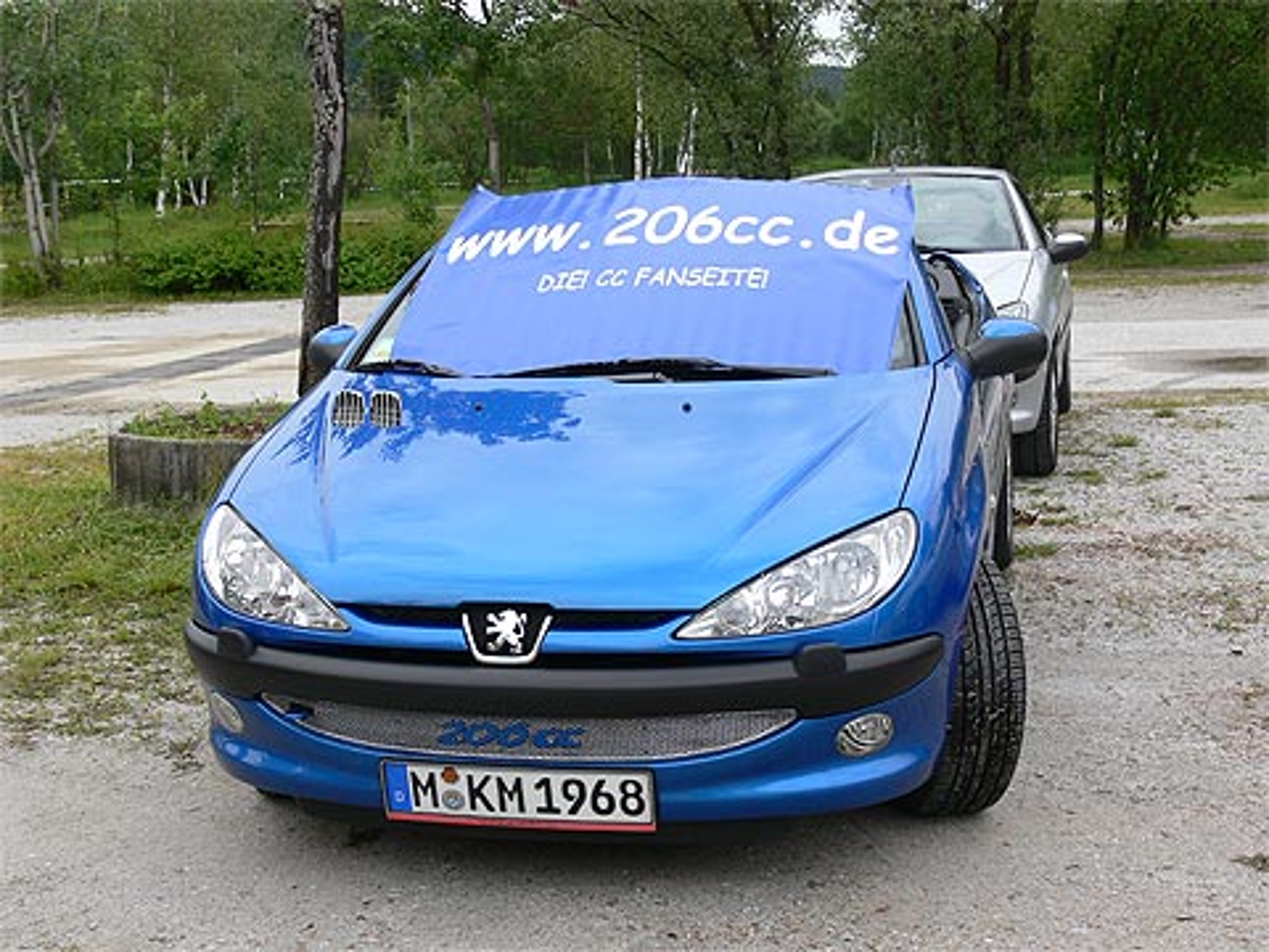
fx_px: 1943
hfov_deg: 36.2
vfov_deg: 27.5
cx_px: 634
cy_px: 476
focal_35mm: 53
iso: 100
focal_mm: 11.3
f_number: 5
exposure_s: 1/125
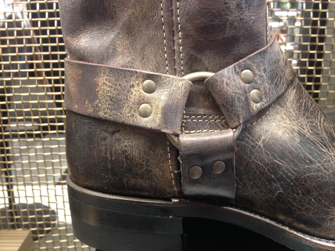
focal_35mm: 35
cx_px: 168
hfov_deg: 52.6
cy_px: 126
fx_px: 339
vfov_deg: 40.7
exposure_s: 1/20
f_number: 2.4
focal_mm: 4.28
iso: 125
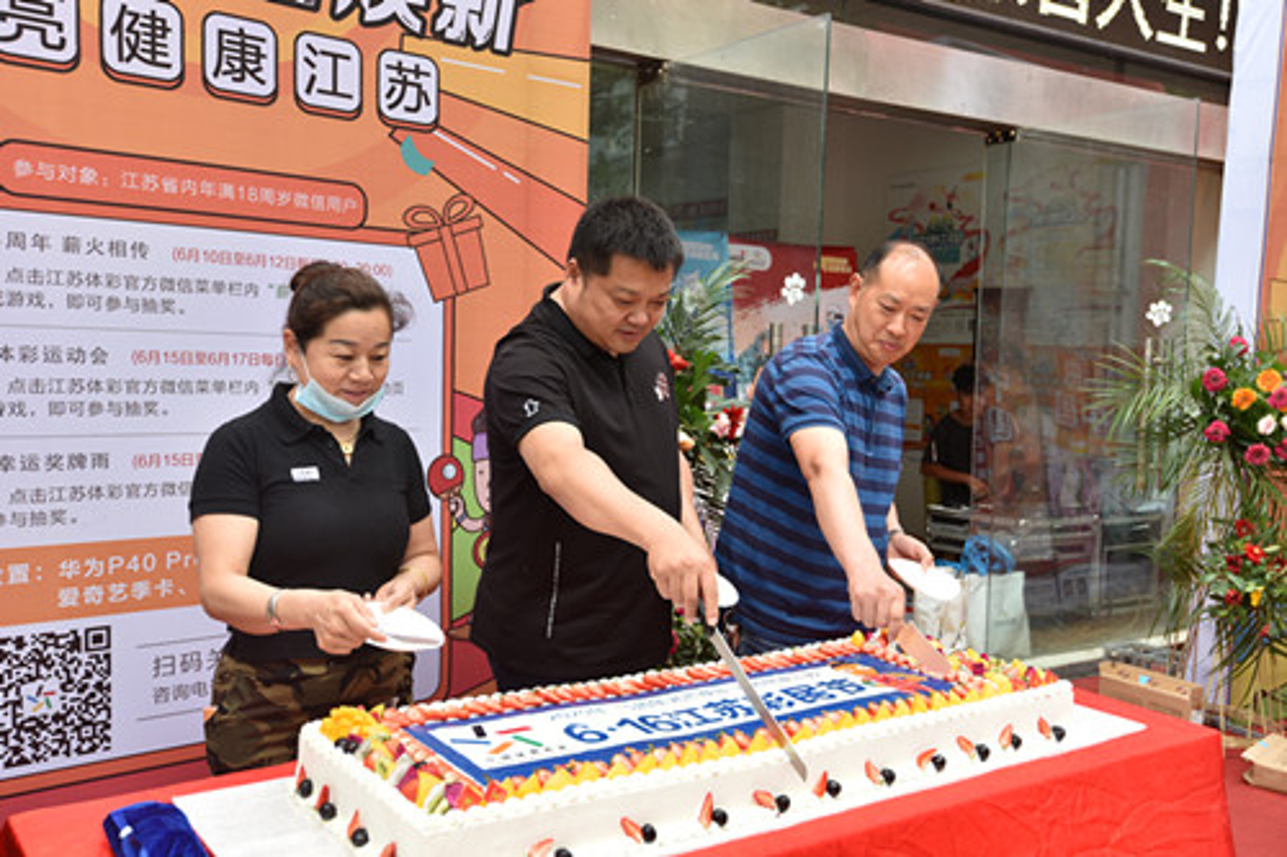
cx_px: 644
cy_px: 428
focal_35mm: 35
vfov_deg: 37.8
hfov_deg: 54.5
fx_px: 1251
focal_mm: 35
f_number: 5.6
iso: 400
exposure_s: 1/125
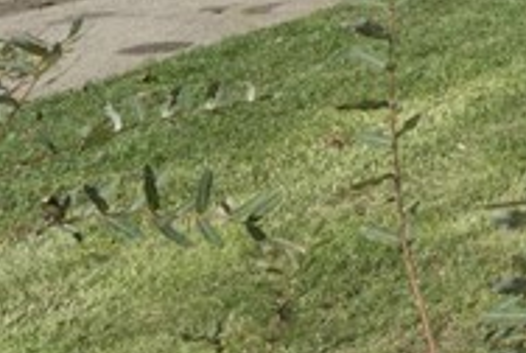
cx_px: 1206
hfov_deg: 15.3
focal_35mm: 87
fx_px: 1273
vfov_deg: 14.4
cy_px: -228
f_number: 11
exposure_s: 1/320
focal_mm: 16
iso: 320
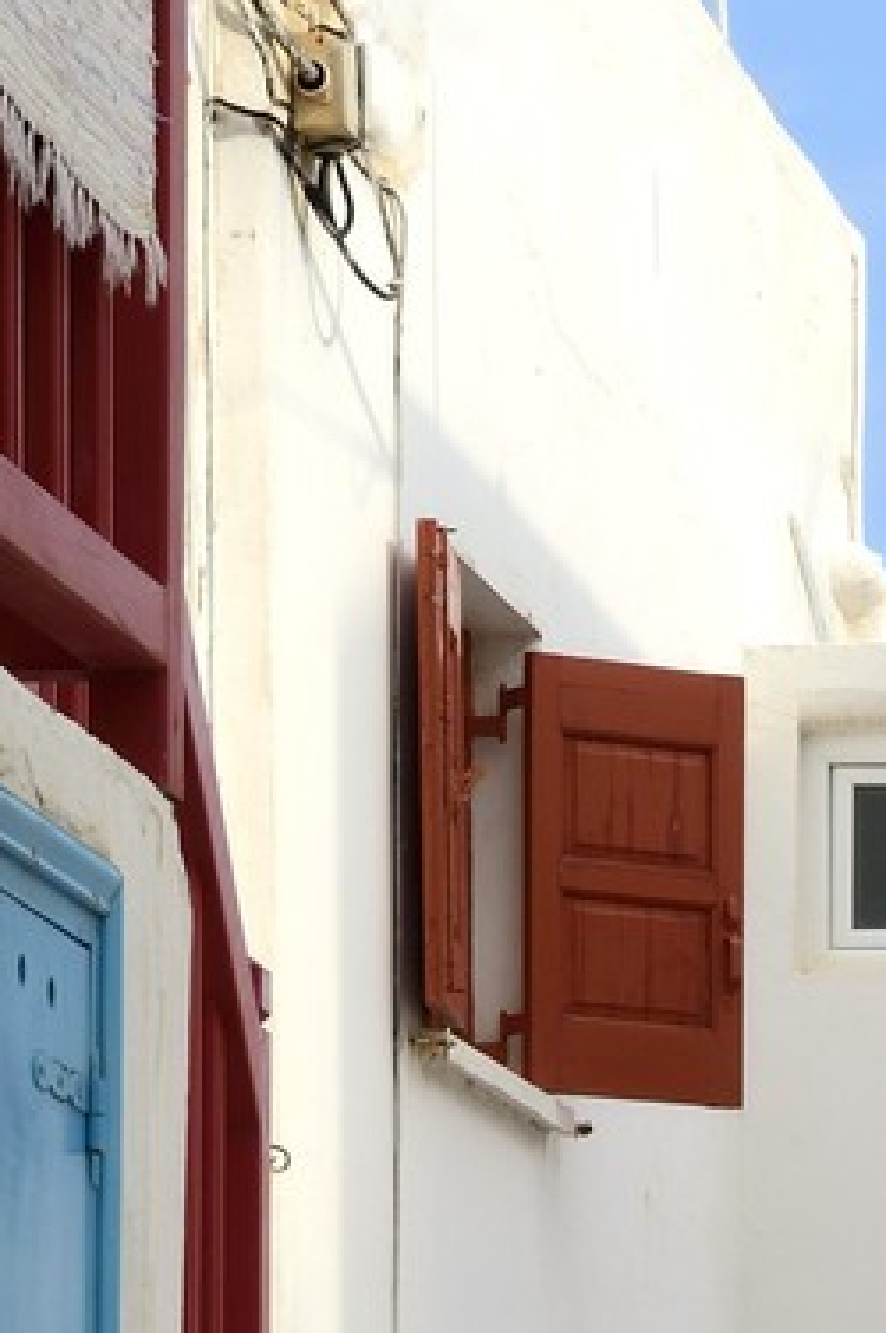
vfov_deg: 9.2
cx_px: 976
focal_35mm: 213
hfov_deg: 6.4
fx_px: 7877
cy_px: 2531
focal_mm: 50
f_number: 10
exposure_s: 1/250
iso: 200
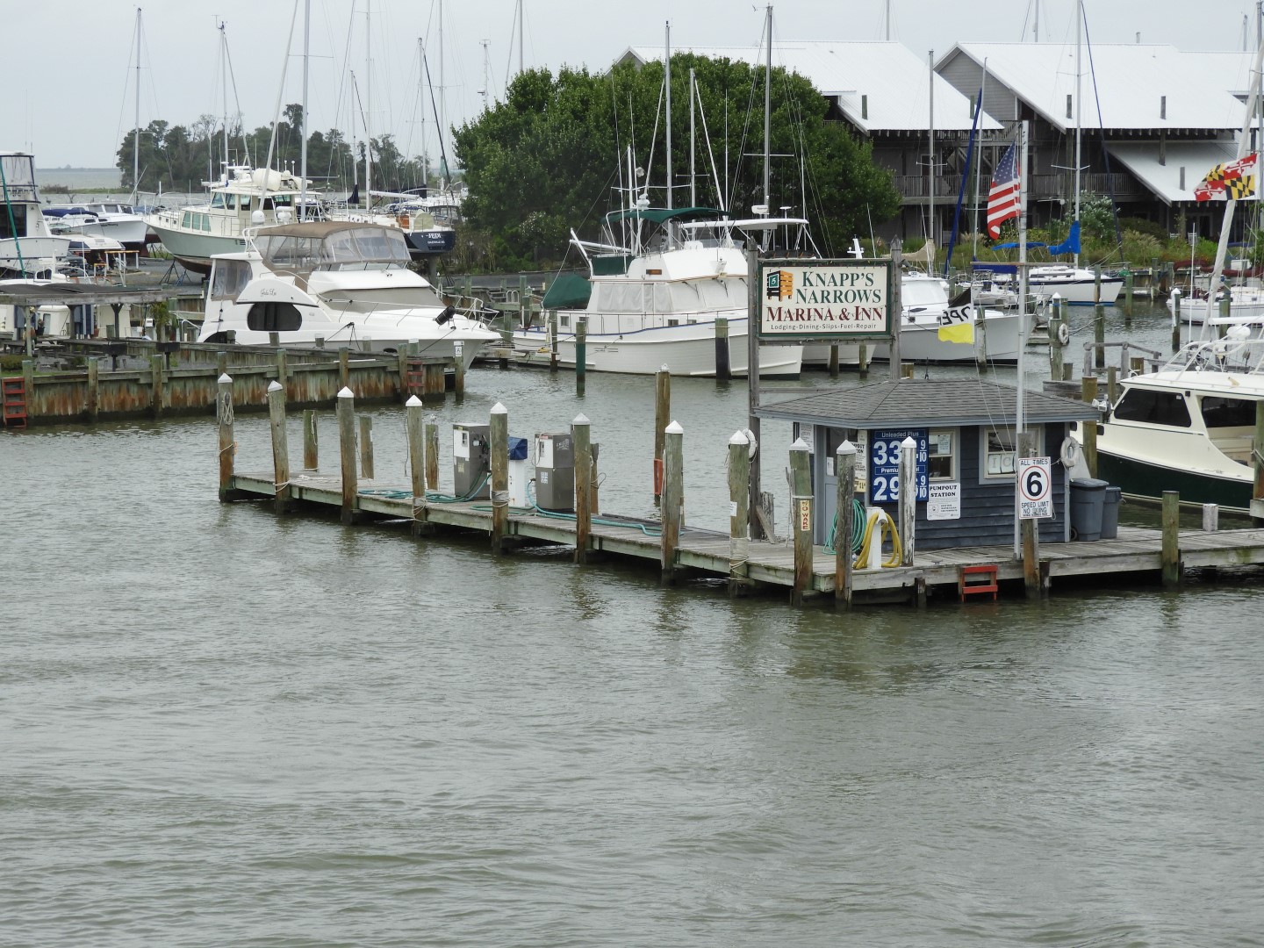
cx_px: 632
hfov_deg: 17.1
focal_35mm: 115
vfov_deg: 12.9
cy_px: 474
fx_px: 4199
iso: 100
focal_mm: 20.6
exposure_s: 1/320
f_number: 5
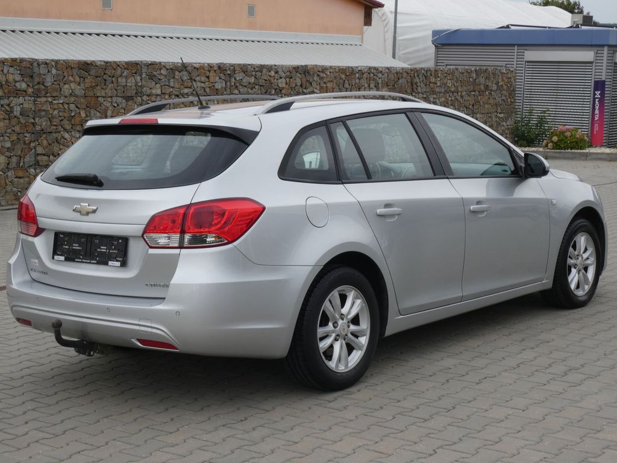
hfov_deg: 31.7
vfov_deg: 24.0
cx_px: 308
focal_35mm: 61
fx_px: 1087
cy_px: 232
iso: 80
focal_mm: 10.8
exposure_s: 1/200
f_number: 5.6
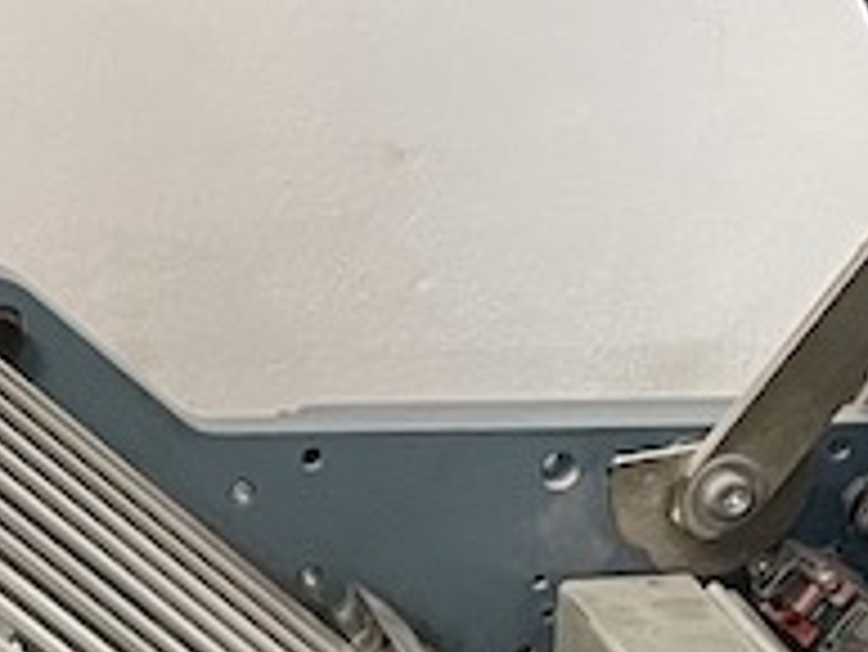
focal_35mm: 163
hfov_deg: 11.4
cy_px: 1356
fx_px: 4090
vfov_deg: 8.6
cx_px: -580
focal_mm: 4.2
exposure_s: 1/50
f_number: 1.6
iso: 200
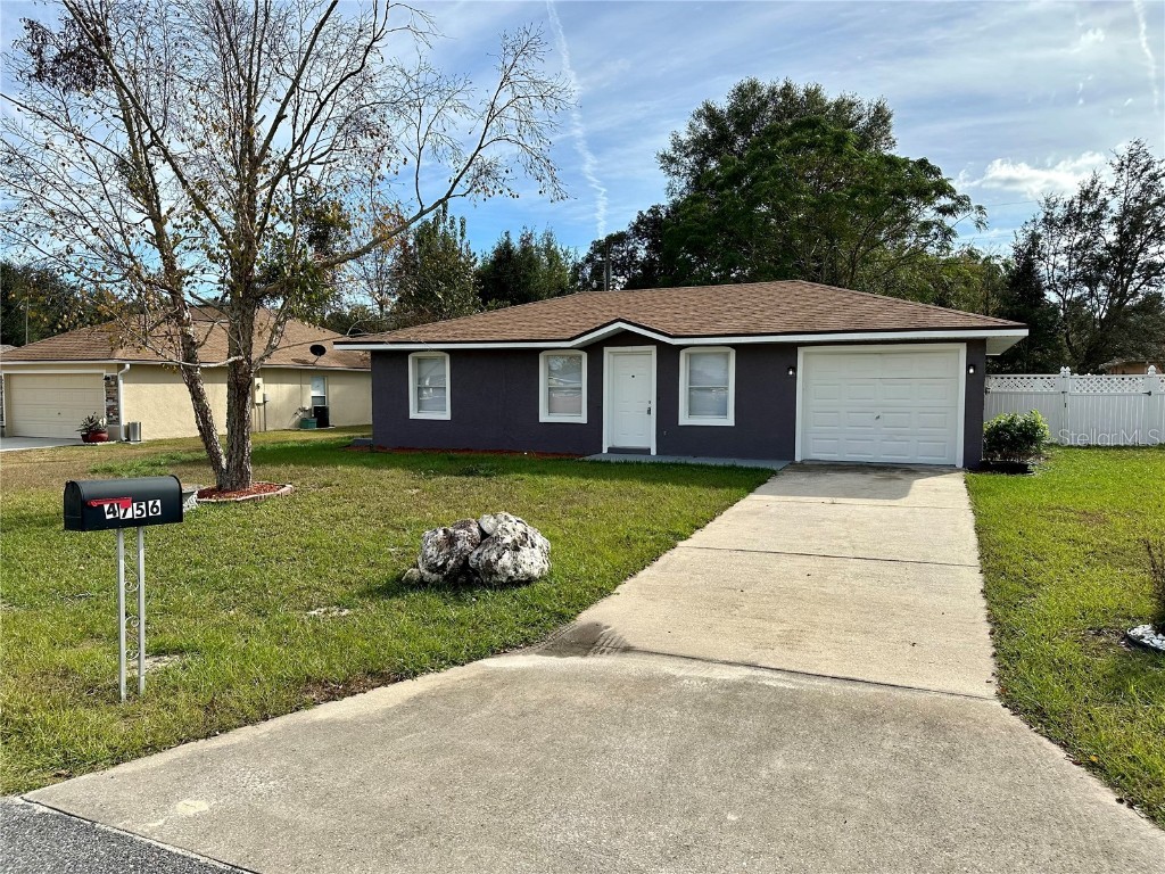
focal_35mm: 24
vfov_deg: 56.8
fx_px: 808
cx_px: 582
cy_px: 437
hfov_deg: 71.6
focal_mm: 6.86
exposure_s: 1/5525
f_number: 1.78
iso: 80
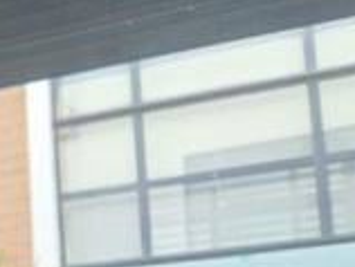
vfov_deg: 14.9
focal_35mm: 93
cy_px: 393
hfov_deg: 16.1
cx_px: -362
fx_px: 955
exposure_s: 1/180
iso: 160
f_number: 1.8
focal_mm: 5.4
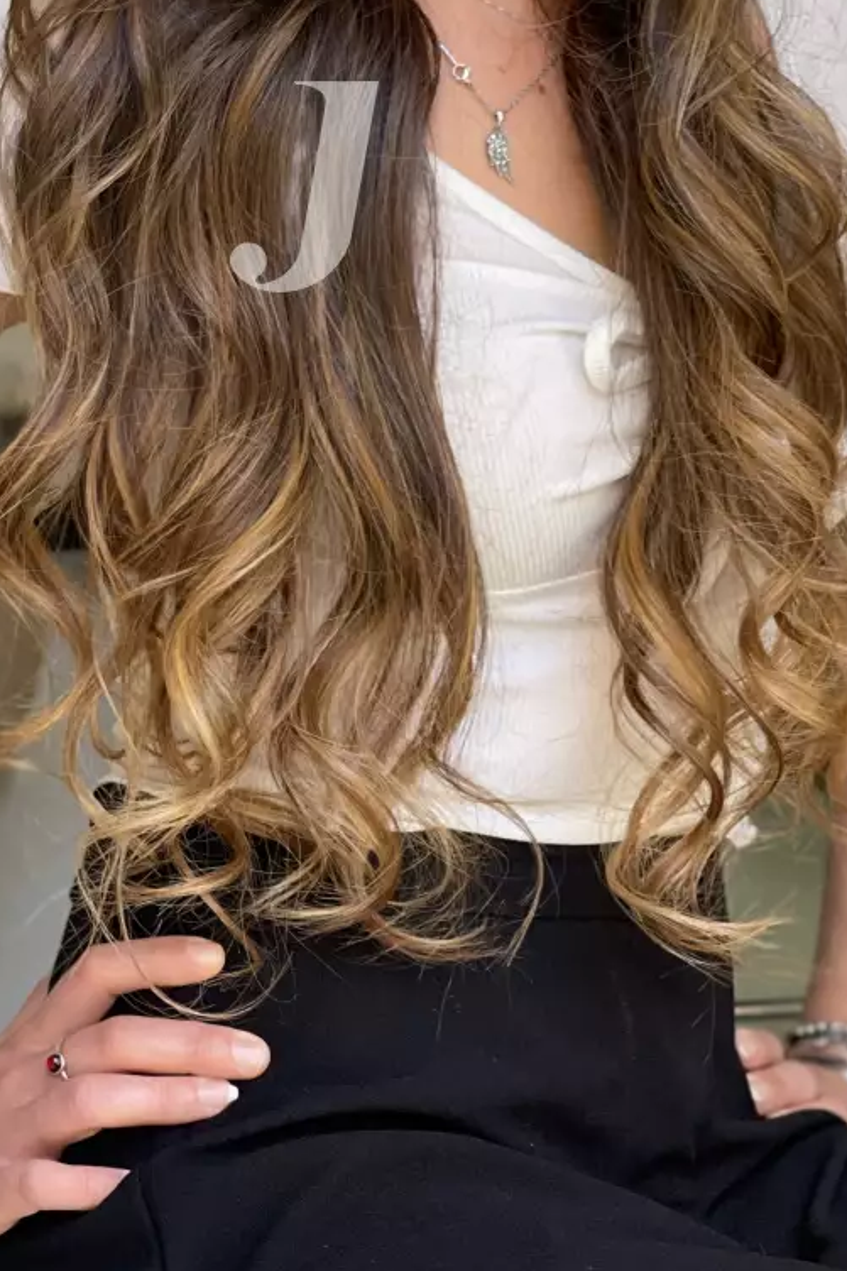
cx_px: 304
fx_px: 4166
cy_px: 187
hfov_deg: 11.6
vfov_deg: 17.2
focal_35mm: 118
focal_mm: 7.5
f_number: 2.2
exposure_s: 1/121
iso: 80
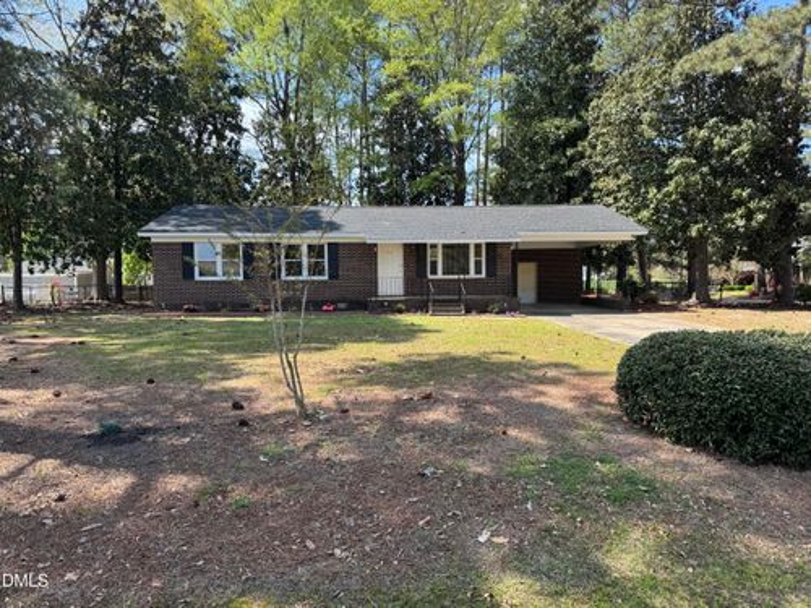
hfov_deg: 71.6
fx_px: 562
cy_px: 304
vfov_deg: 56.8
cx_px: 406
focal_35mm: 24
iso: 80
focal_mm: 6.76
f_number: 1.78
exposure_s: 1/966
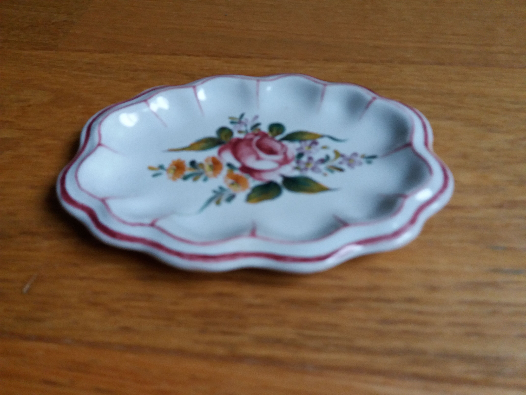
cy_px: 198
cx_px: 263
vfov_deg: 49.7
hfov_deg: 63.4
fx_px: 425
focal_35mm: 28
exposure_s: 1/17
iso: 160
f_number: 1.9
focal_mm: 3.7
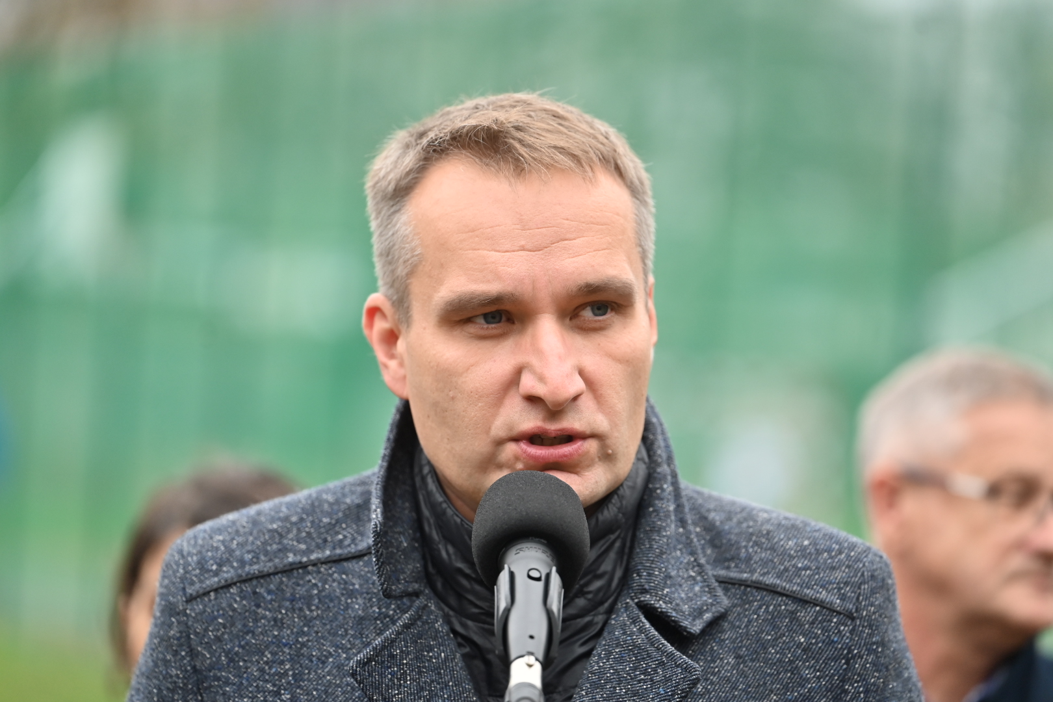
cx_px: 526
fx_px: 5265
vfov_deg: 7.6
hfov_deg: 11.4
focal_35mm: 180
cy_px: 351
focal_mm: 180
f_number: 2.8
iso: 450
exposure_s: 1/640
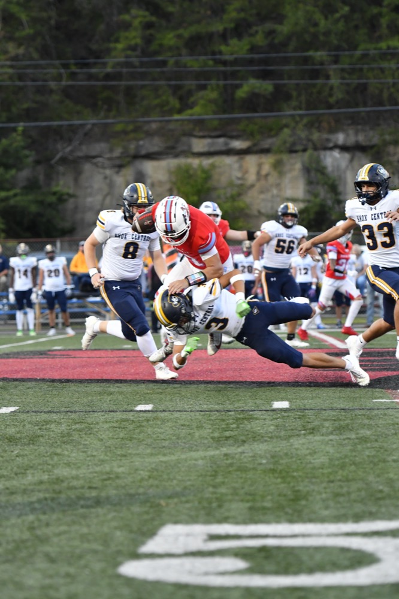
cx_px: 200
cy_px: 300
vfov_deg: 13.0
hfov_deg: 8.7
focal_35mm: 158
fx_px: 2620
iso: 2000
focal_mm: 105
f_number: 2.8
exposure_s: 1/800
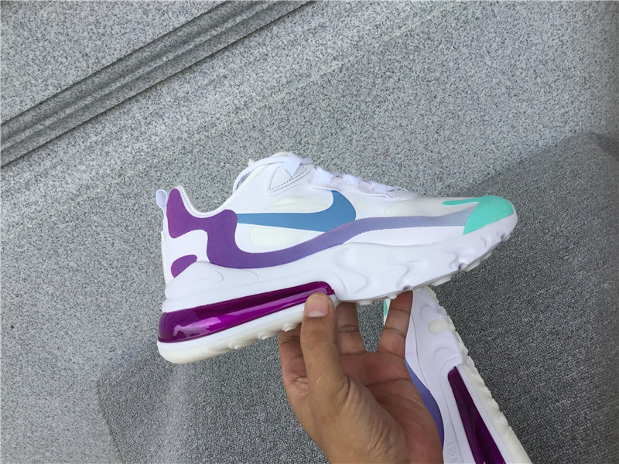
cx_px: 310
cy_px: 232
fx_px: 554
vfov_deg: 45.4
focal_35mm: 31
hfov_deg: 58.4
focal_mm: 3.3
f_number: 2.4
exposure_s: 1/463
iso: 25
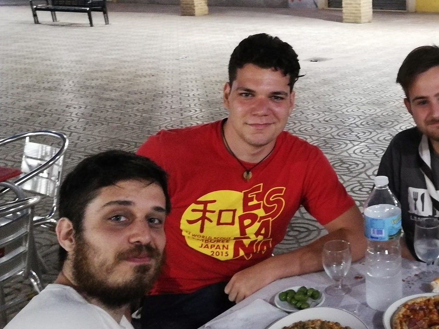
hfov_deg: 34.4
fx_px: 660
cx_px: 408
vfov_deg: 27.9
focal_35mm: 52
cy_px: 116
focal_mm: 3.95
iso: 1250
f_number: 1.8
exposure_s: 1/16.7
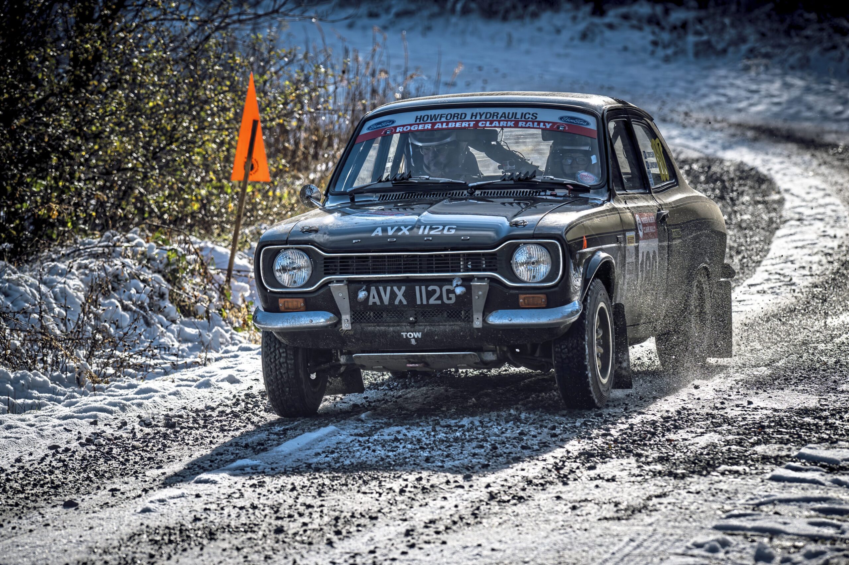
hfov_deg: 6.9
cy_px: 282
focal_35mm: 300
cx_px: 424
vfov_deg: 4.6
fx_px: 7074
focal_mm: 300
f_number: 5.6
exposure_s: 1/2000
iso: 200
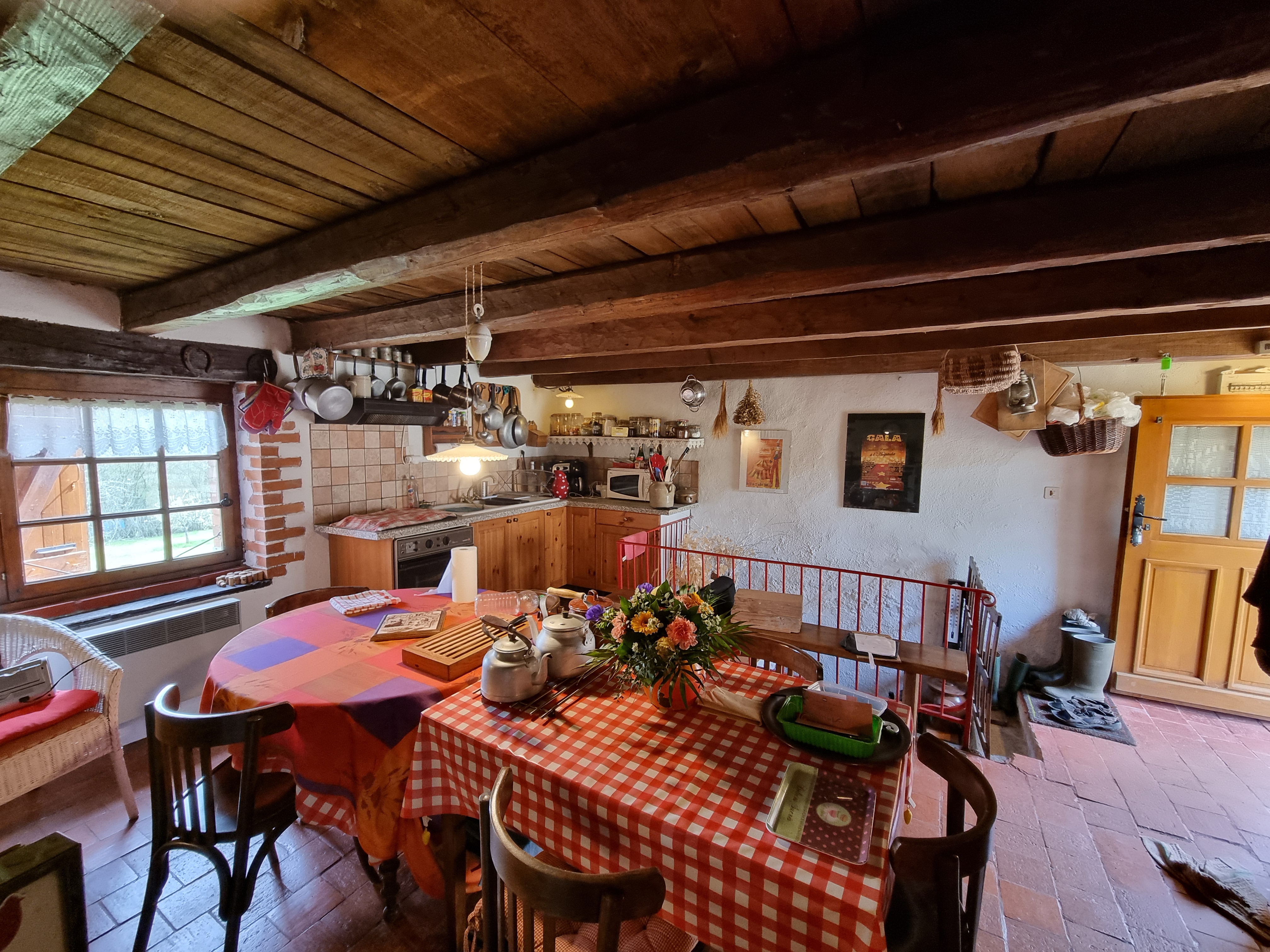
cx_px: 635
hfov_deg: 106.2
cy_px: 476
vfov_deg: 89.9
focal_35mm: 13
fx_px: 477
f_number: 2.2
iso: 320
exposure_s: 1/50
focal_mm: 2.2
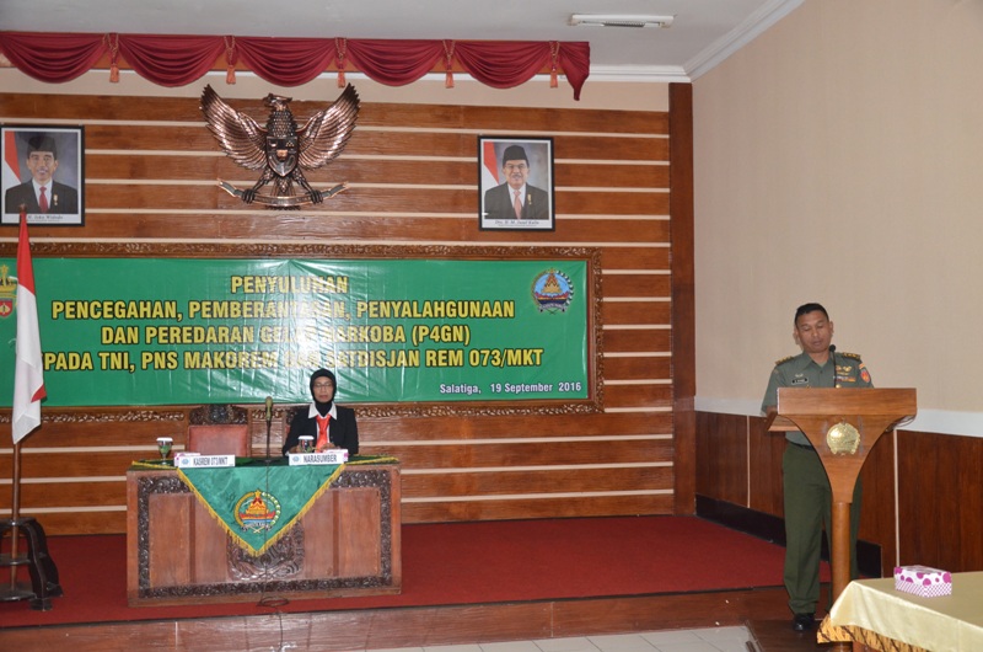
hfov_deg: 49.6
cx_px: 492
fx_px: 1063
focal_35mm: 39
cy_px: 326
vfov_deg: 34.1
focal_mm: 26
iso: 1600
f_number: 4.5
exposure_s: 1/100
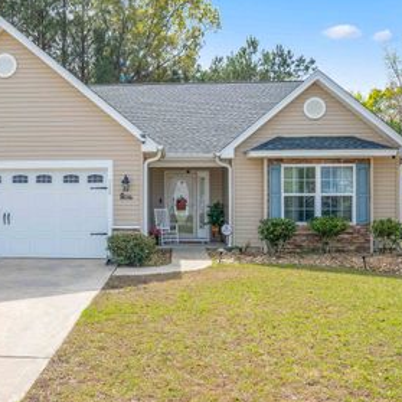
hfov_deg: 45.6
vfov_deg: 46.3
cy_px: 204
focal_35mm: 36
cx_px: 134
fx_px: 470
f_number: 8
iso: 320
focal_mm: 23.5
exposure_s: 1/500
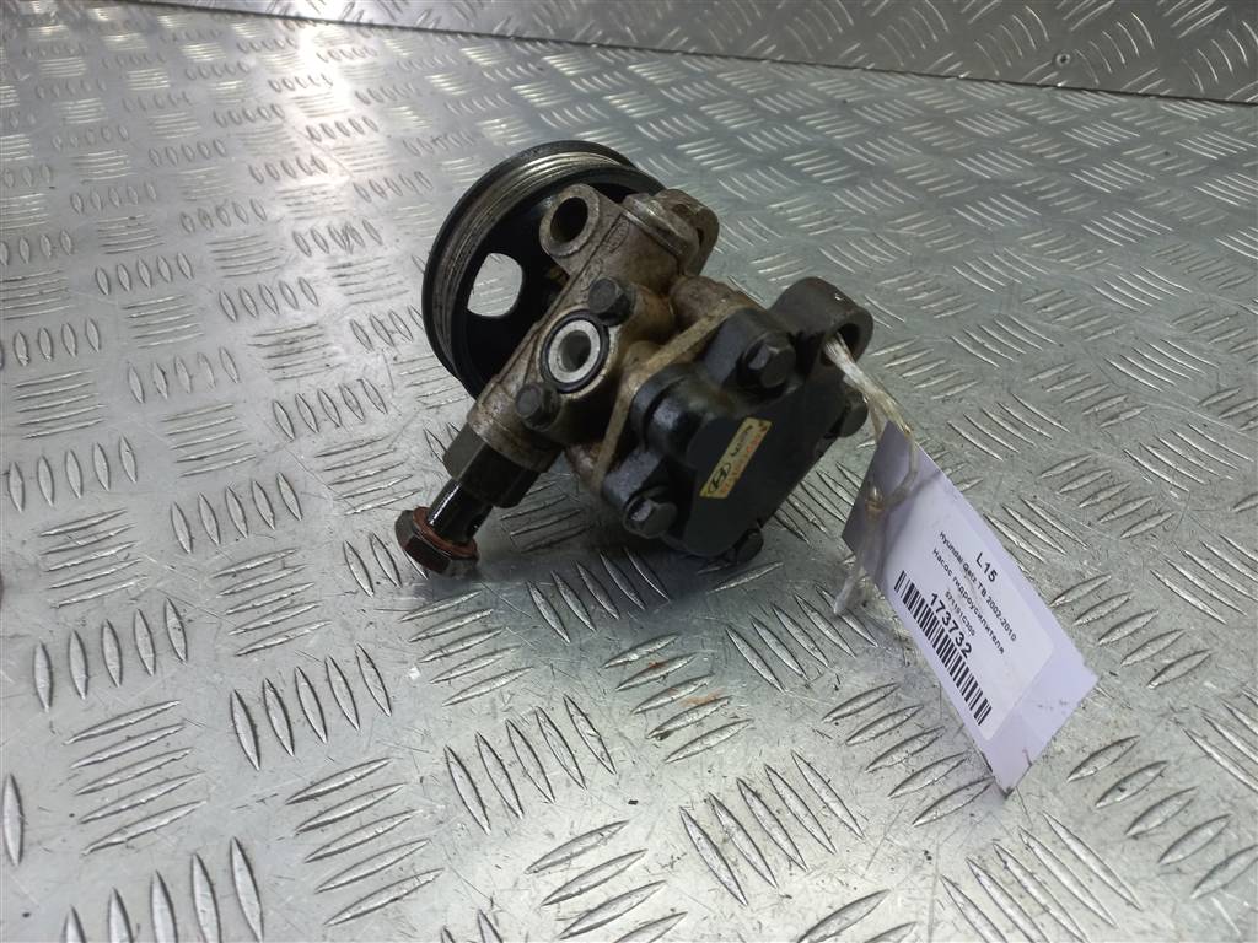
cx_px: 629
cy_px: 472
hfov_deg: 69.4
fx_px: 909
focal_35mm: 25
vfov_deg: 54.9
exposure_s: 1/50
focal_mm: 4.6
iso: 64
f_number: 1.8
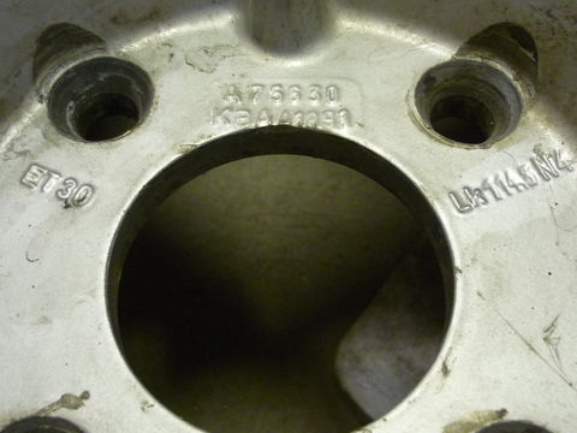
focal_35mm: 44
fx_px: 733
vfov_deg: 32.8
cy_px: 172
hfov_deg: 42.9
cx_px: 279
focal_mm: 5.5
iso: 320
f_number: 2.8
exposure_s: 1/30
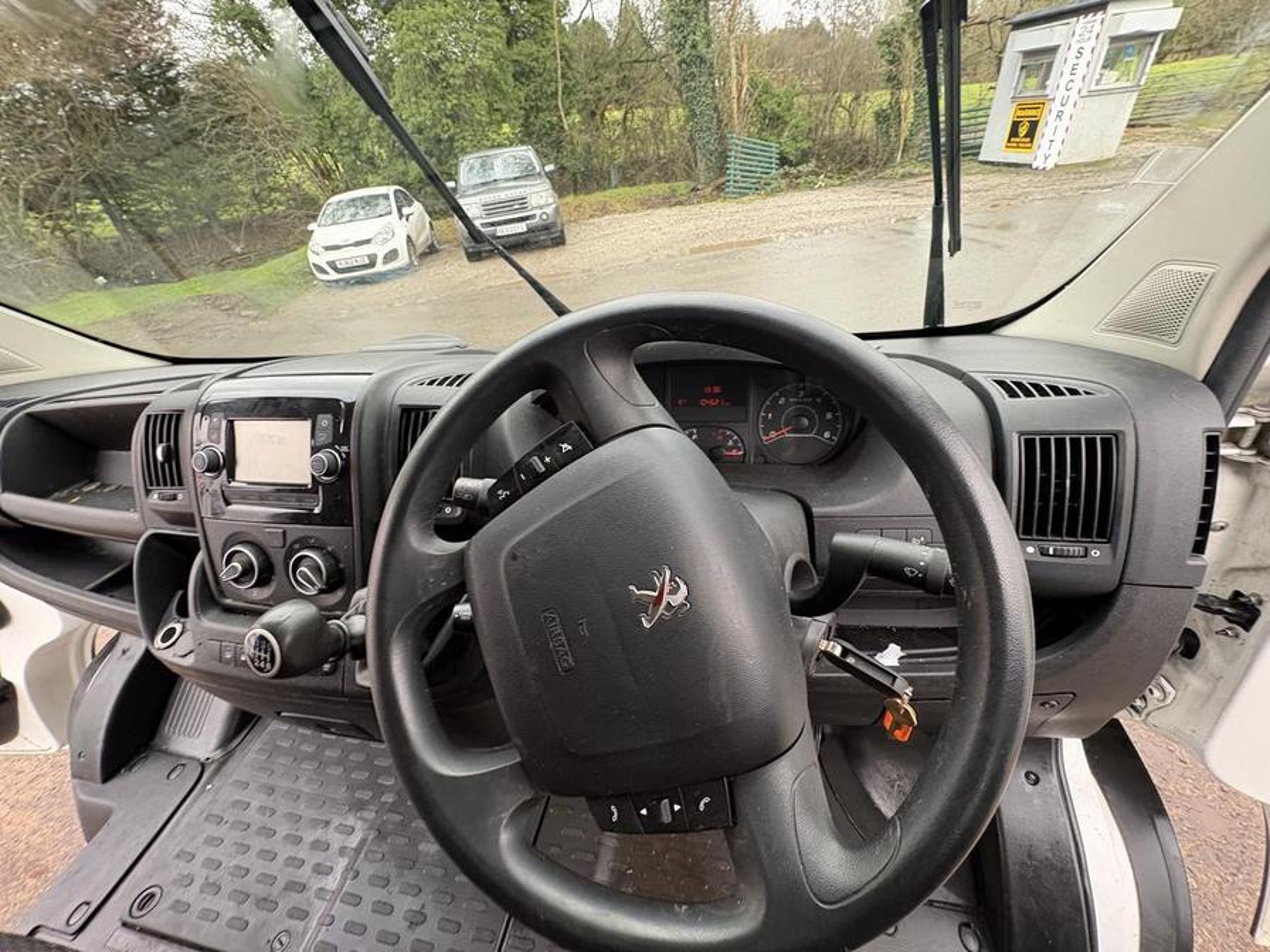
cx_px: 635
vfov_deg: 85.7
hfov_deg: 102.1
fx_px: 514
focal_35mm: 14
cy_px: 476
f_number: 2.2
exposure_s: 1/75
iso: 200
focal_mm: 2.22
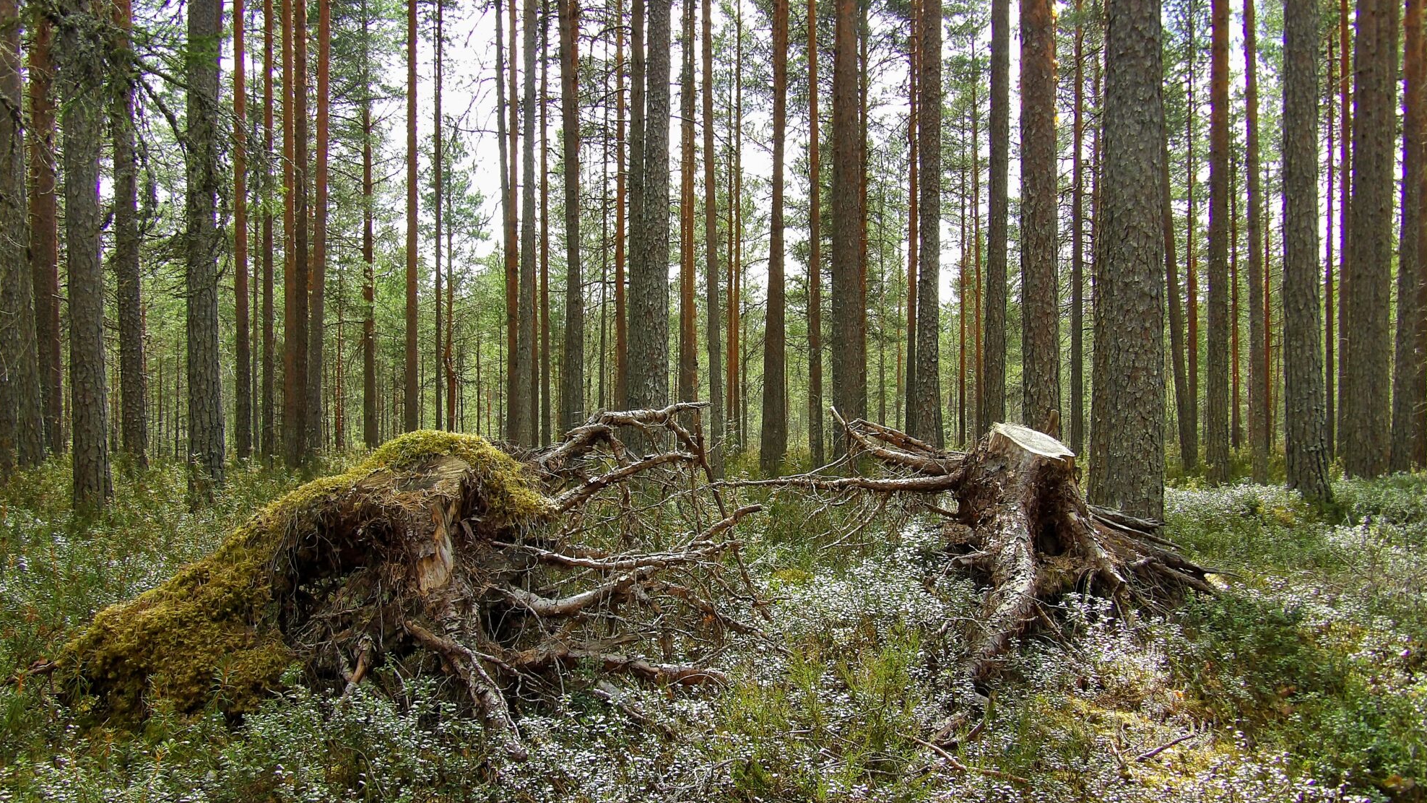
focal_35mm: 43
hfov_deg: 47.4
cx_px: 718
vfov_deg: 27.7
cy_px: 455
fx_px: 1627
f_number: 3.7
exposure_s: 1/196
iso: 100
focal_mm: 7
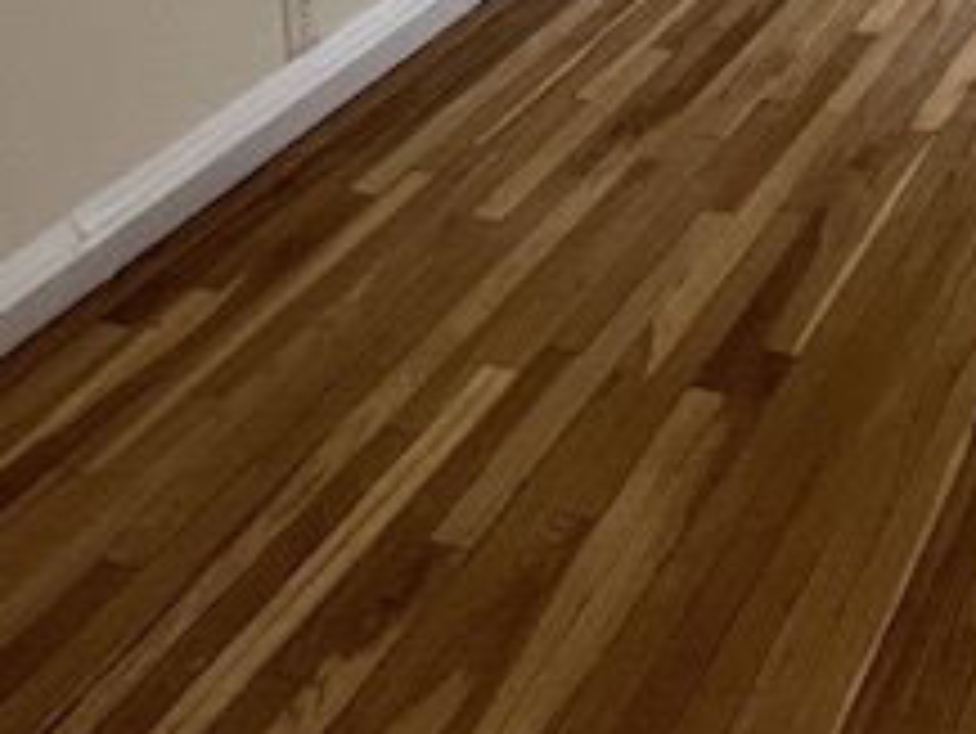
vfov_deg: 21.6
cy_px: -531
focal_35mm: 48
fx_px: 1354
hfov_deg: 32.4
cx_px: 1187
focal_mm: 1.57
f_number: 1.8
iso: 200
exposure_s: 1/60
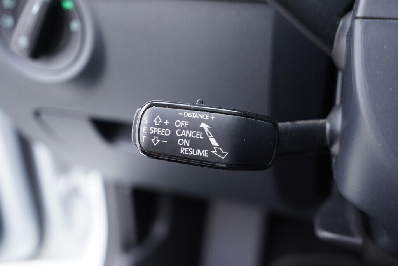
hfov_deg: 53.1
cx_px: 199
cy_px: 133
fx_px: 398
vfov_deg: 36.9
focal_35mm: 36
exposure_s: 1/40
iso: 500
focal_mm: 24
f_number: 2.8
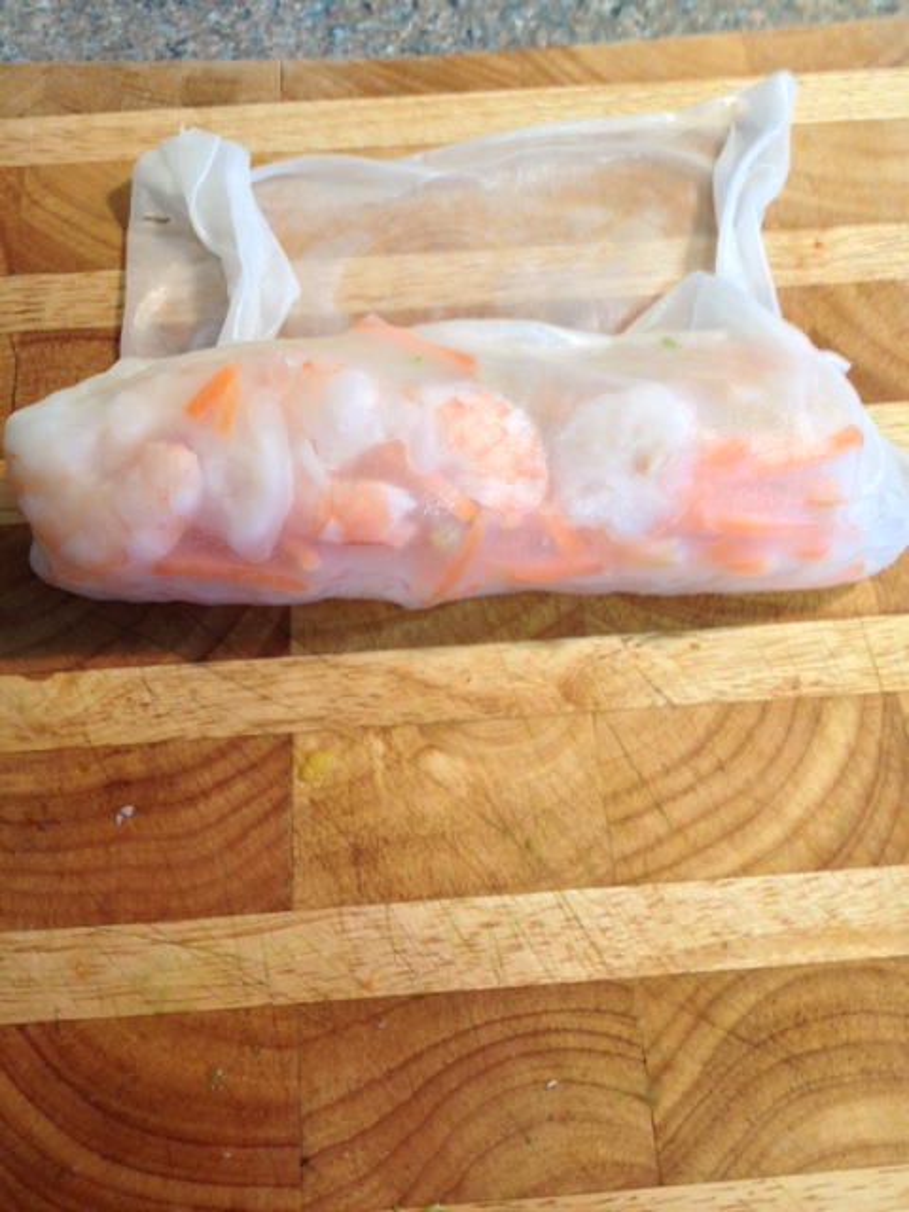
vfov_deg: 52.6
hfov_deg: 40.7
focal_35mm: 35
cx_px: 454
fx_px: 1225
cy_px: 606
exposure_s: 1/20
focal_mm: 4.28
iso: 80
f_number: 2.4
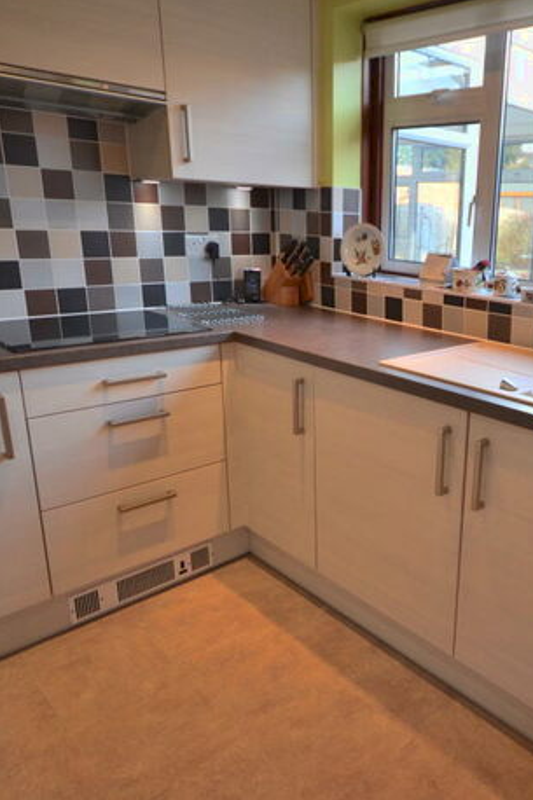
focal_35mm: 30
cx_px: 412
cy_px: 397
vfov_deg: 62.3
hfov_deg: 42.3
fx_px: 661
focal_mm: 13
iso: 400
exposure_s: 1/100
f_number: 5
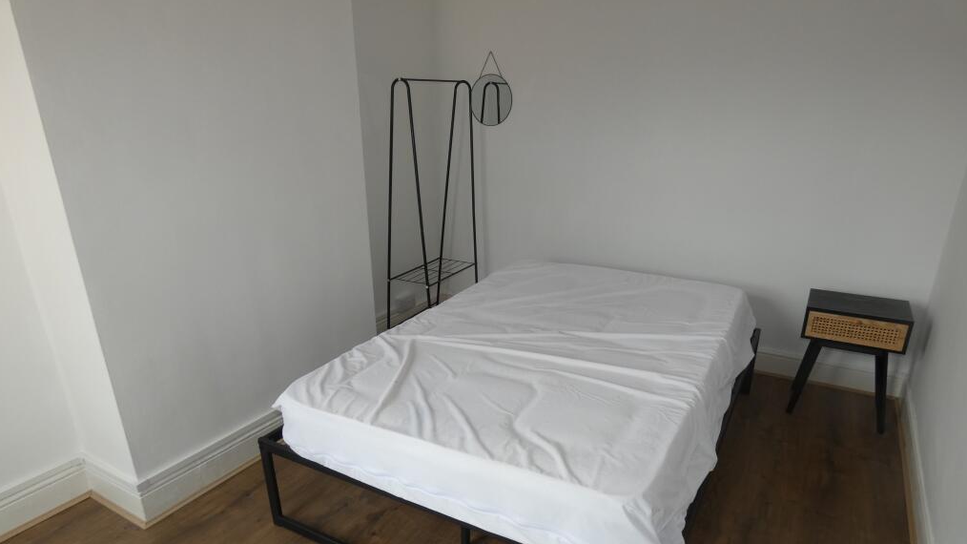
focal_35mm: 22
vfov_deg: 51.1
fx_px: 564
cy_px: 331
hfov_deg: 81.2
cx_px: 483
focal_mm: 3.6
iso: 80
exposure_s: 1/125
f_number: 2.8
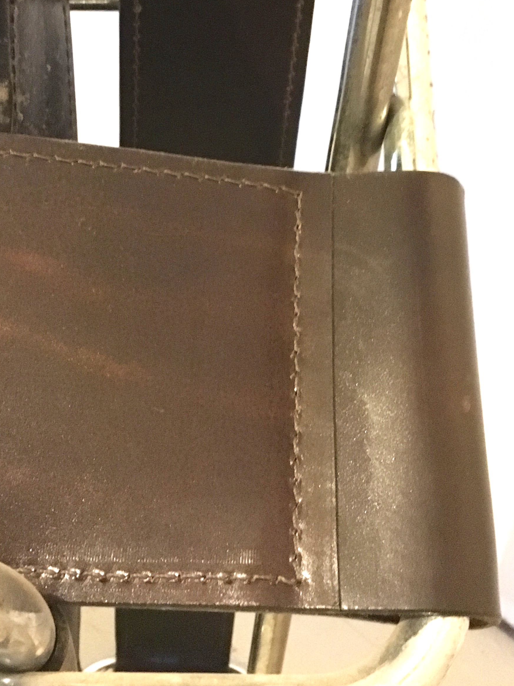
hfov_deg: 29.1
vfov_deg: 37.8
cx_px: 238
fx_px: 990
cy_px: 231
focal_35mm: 50
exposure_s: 1/15
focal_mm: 4.15
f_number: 2.2
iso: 1000
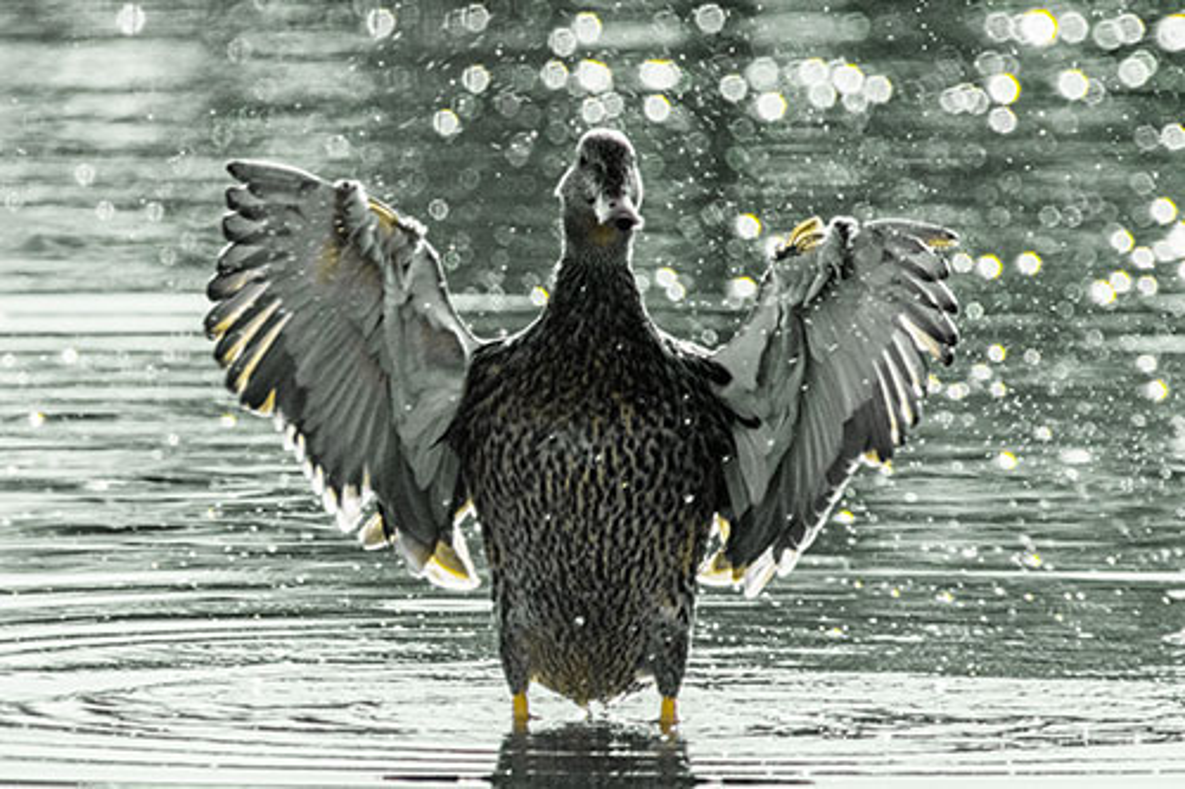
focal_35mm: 950
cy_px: 394
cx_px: 592
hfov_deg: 2.2
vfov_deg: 1.4
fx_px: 31259
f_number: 12
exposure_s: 1/2500
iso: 2000
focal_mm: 950
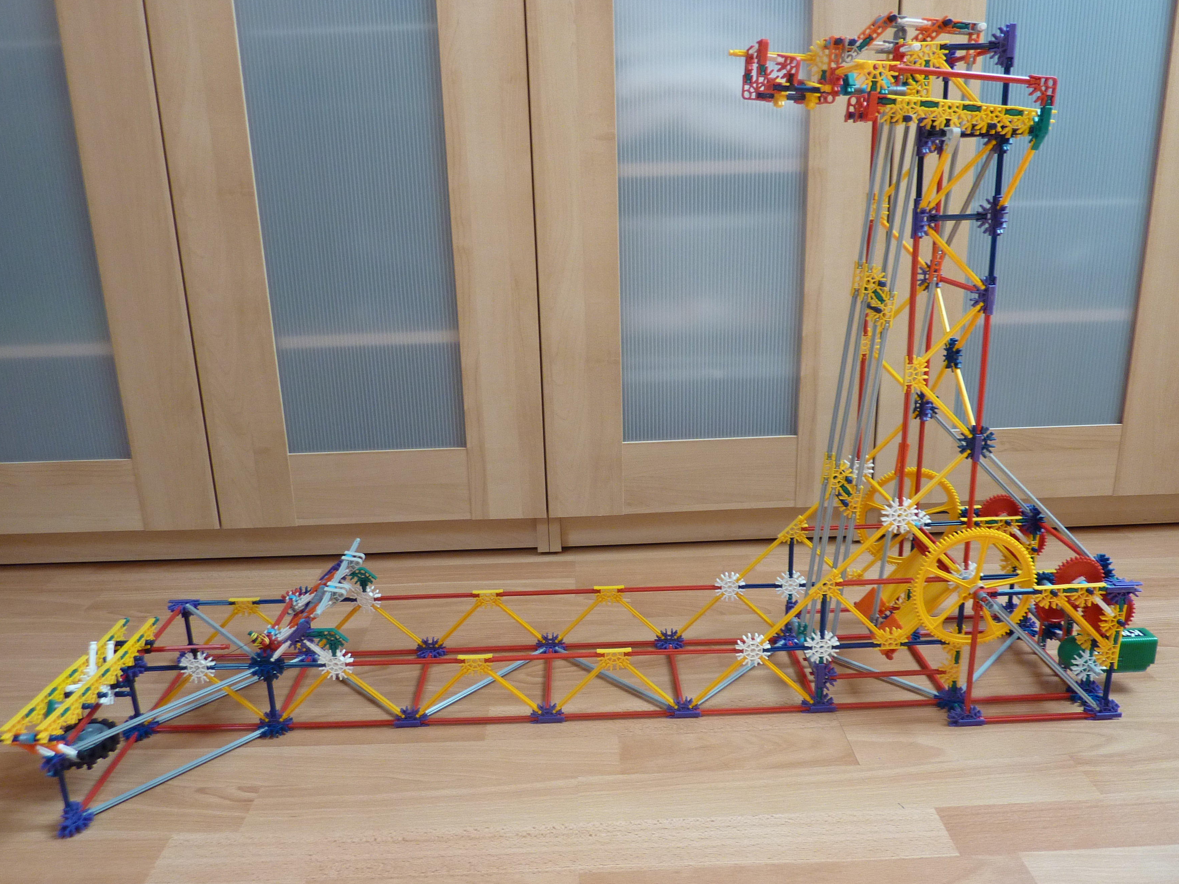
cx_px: 595
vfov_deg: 53.1
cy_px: 441
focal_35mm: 26
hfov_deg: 67.3
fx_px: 886
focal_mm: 4.1
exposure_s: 1/30
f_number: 3.3
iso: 200
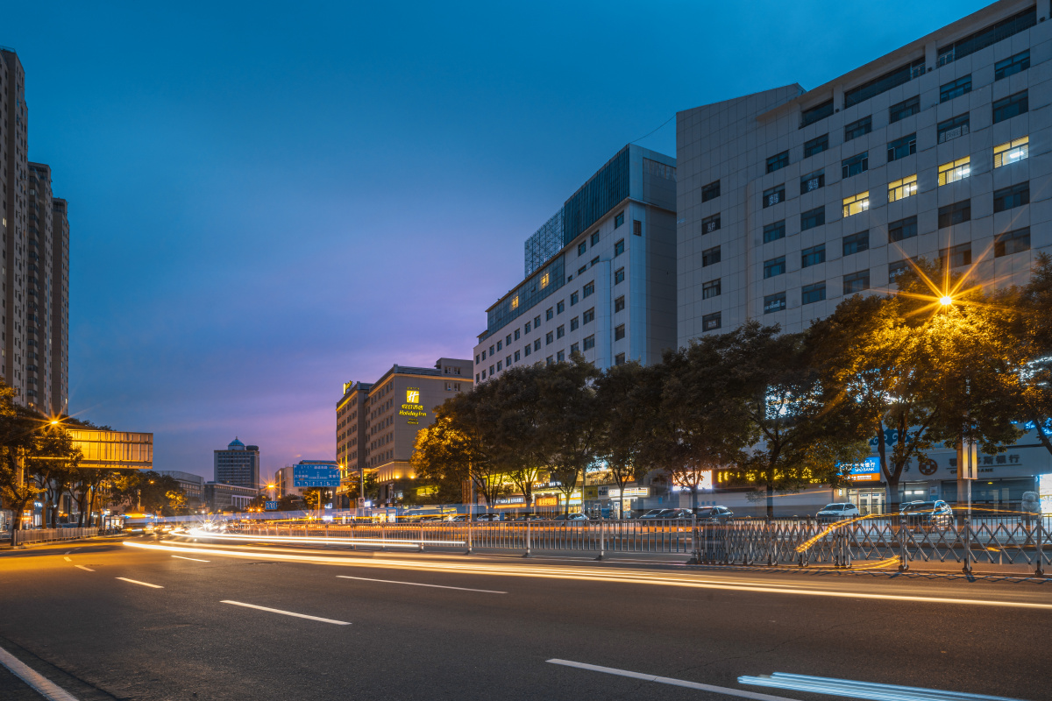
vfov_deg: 59.5
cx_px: 526
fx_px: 614
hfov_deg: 81.2
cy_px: 350
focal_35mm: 21
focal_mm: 21
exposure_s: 5
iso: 100
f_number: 14
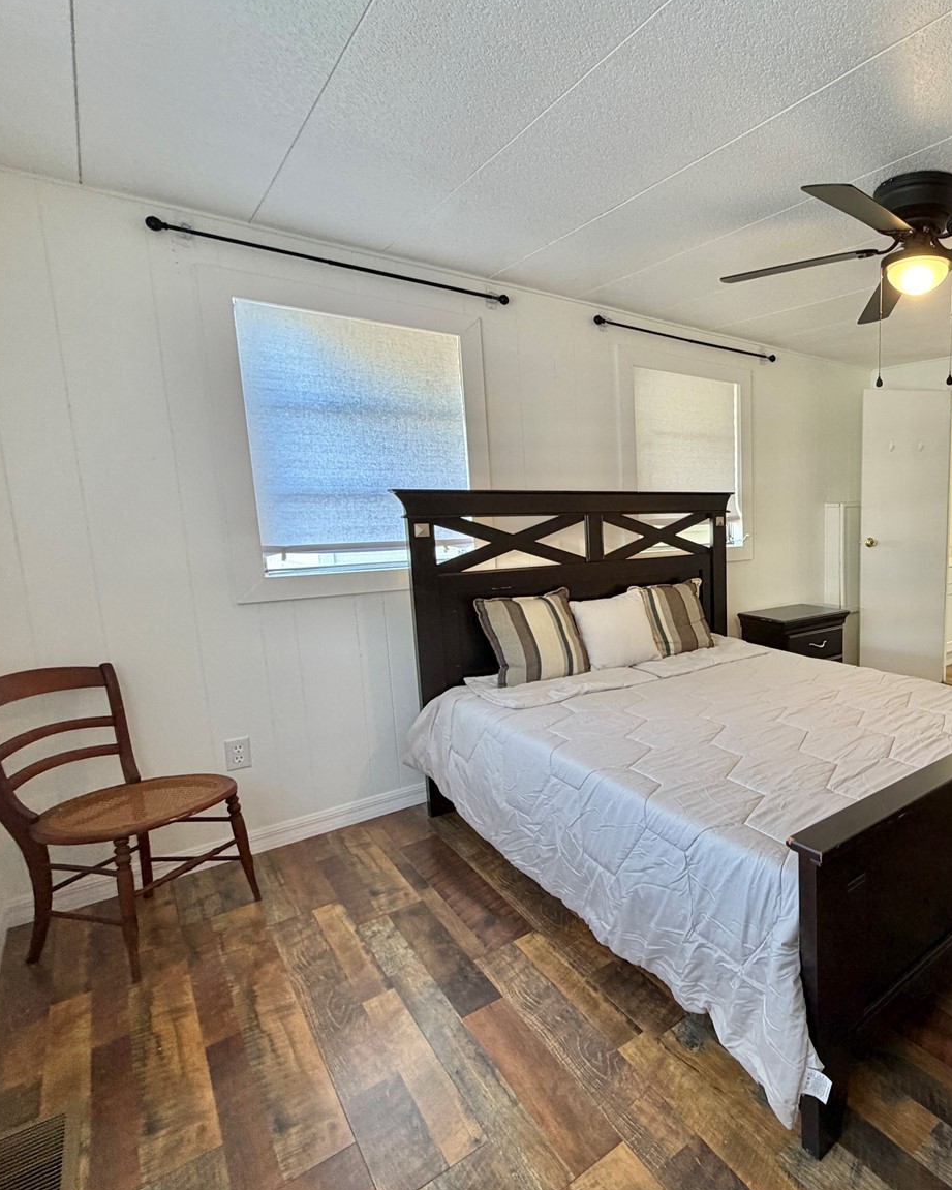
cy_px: 592
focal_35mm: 19
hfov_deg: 63.7
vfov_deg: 83.3
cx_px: 781
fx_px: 669
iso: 200
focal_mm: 2.22
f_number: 2.2
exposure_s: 1/60
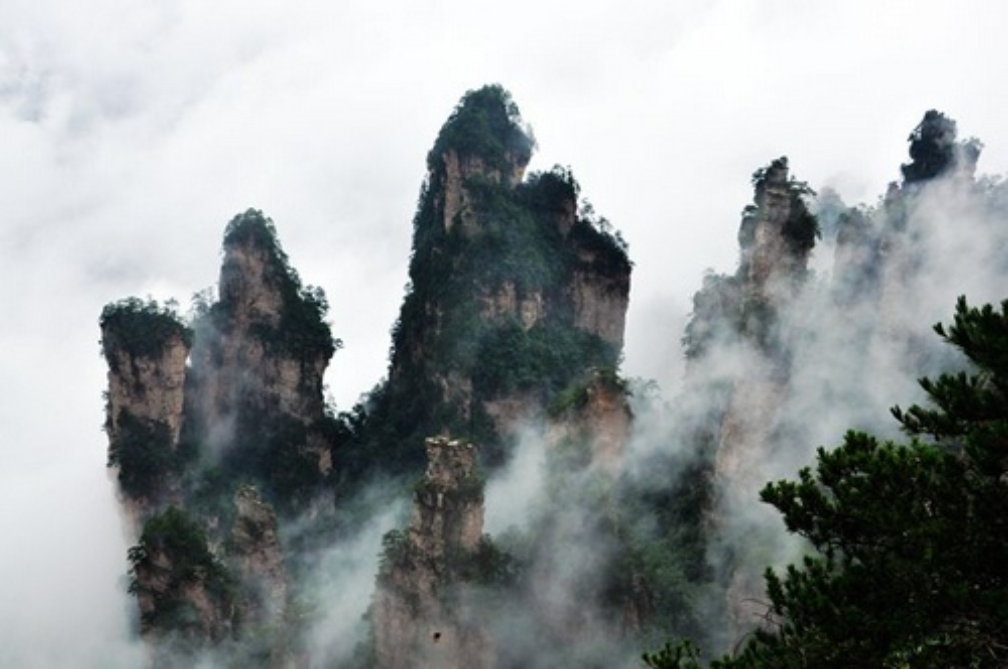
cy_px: 334
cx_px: 504
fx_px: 1258
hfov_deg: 43.7
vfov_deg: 29.8
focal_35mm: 45
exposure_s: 1/320
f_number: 9
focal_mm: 30
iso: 200
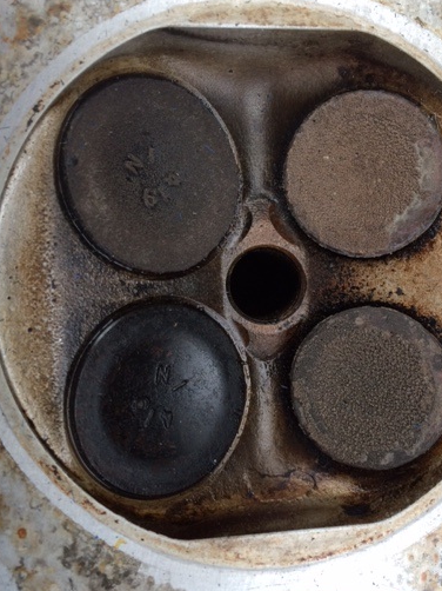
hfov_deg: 38.4
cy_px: 300
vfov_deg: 50.2
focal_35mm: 37
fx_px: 630
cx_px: 276
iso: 64
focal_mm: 4.15
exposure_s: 1/120
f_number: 2.2
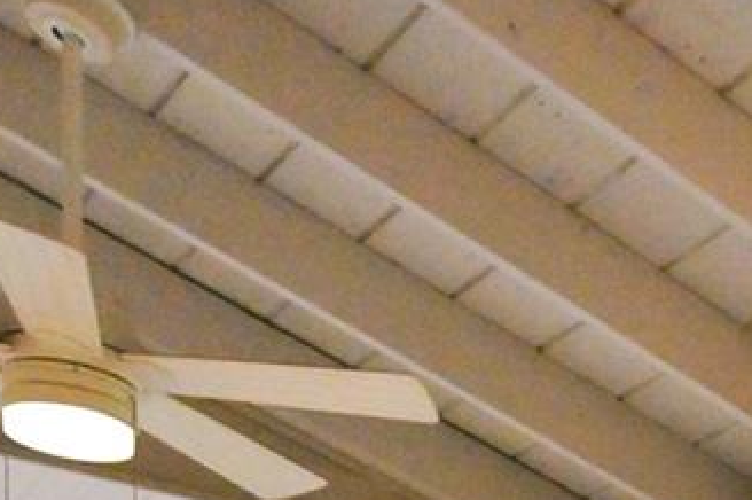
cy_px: 1092
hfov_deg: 18.8
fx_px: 1783
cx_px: 1323
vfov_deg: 13.1
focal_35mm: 85
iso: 3200
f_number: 8
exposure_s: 1/400
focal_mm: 17.5
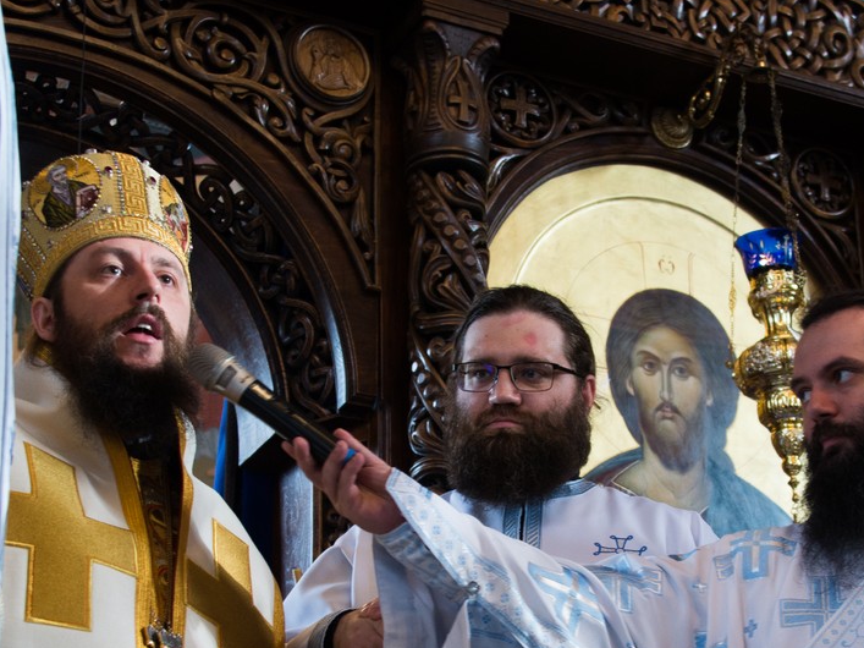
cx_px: 537
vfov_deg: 17.9
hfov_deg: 23.8
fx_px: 2046
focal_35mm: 82
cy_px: 504
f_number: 4
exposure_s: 1/40
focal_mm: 42
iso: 1250
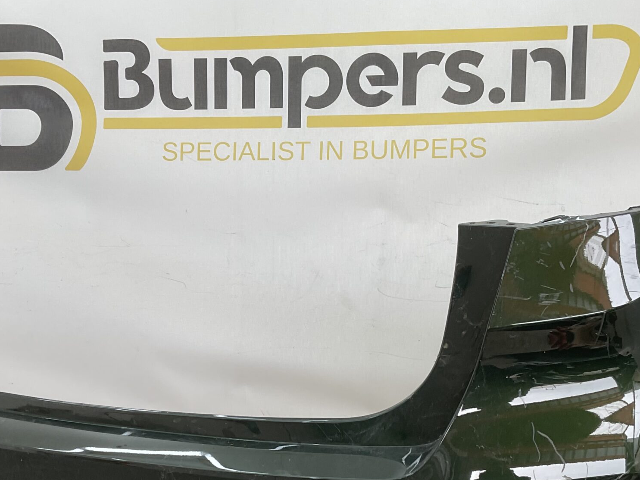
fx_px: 925
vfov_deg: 28.6
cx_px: 327
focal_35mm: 50
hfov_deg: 38.2
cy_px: 374
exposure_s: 1/118
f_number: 1.8
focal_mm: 3
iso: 16
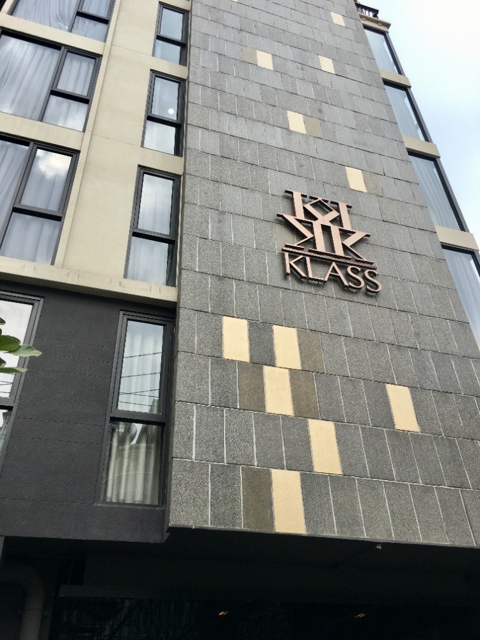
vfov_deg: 61.7
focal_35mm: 29
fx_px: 536
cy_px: 320
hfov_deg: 48.2
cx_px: 240
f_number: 2.2
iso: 25
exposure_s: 1/693
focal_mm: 4.15
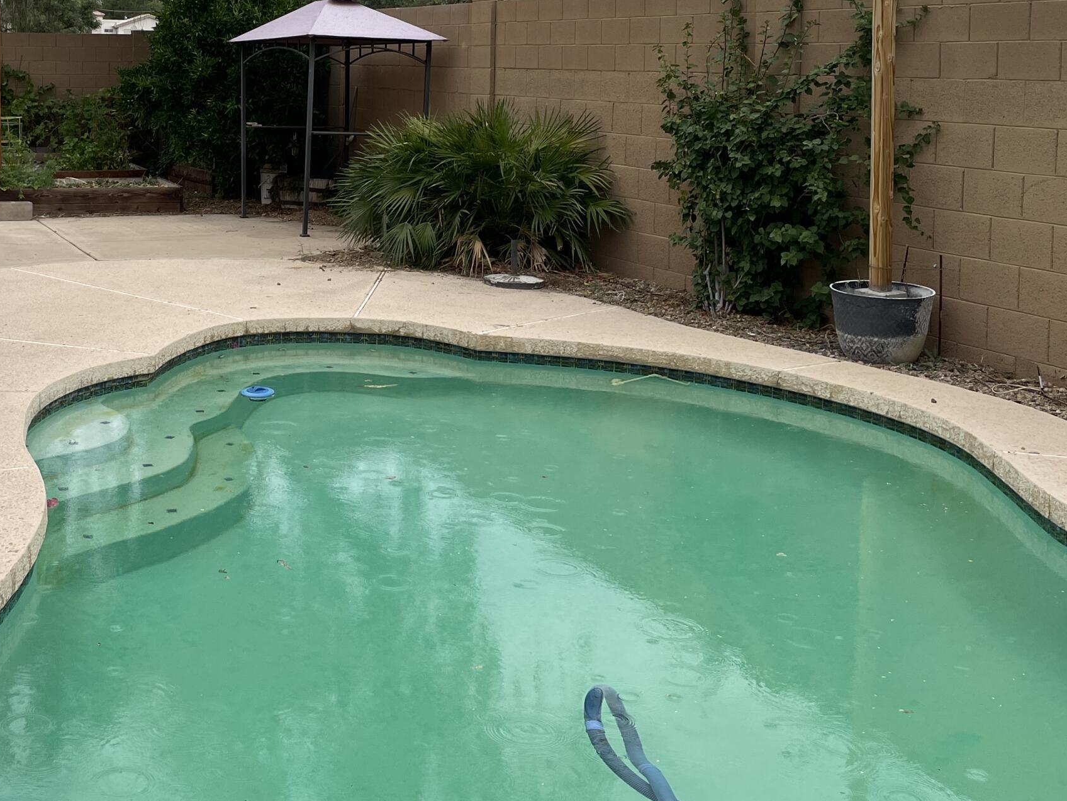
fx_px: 1418
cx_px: 230
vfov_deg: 30.7
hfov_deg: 39.8
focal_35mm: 46
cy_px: 153
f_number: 1.6
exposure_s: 1/739
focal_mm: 4.2
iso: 32
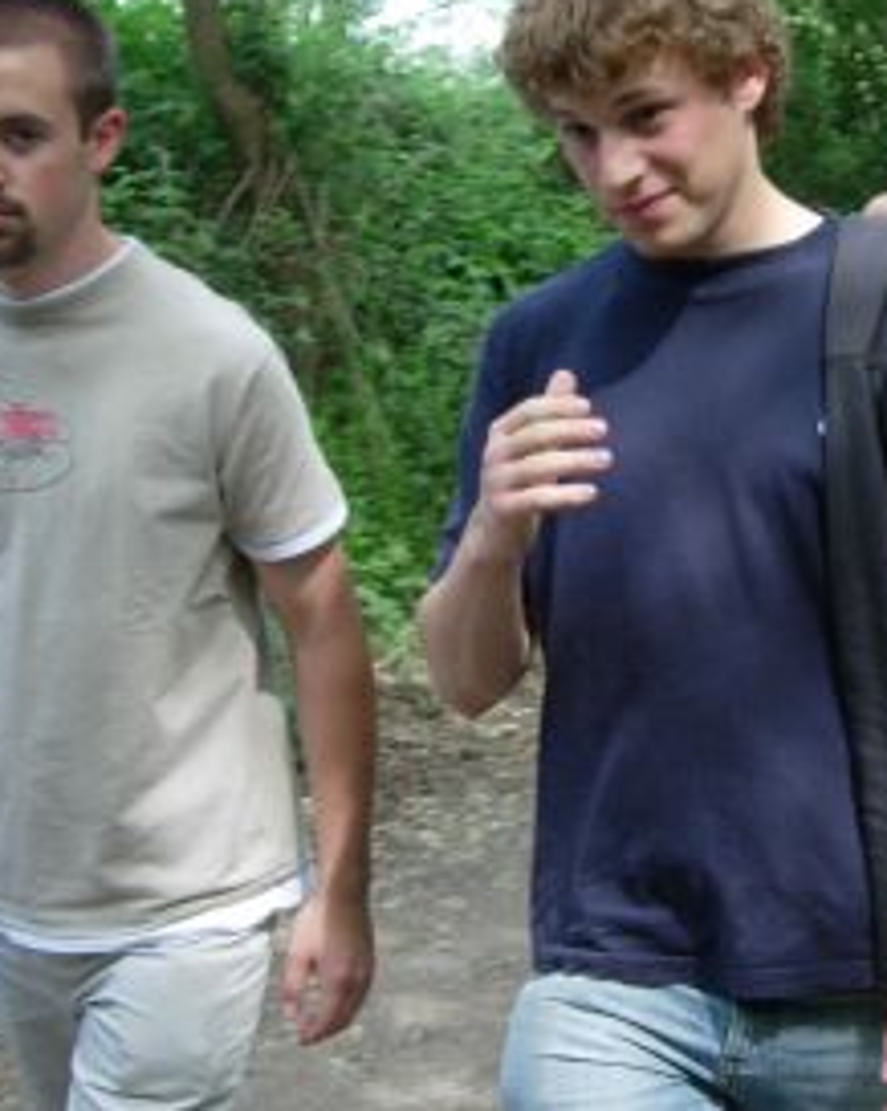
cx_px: 688
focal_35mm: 87
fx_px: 2858
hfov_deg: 17.5
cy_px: 501
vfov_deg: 22.0
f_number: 2.8
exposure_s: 1/186
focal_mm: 7.8
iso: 64
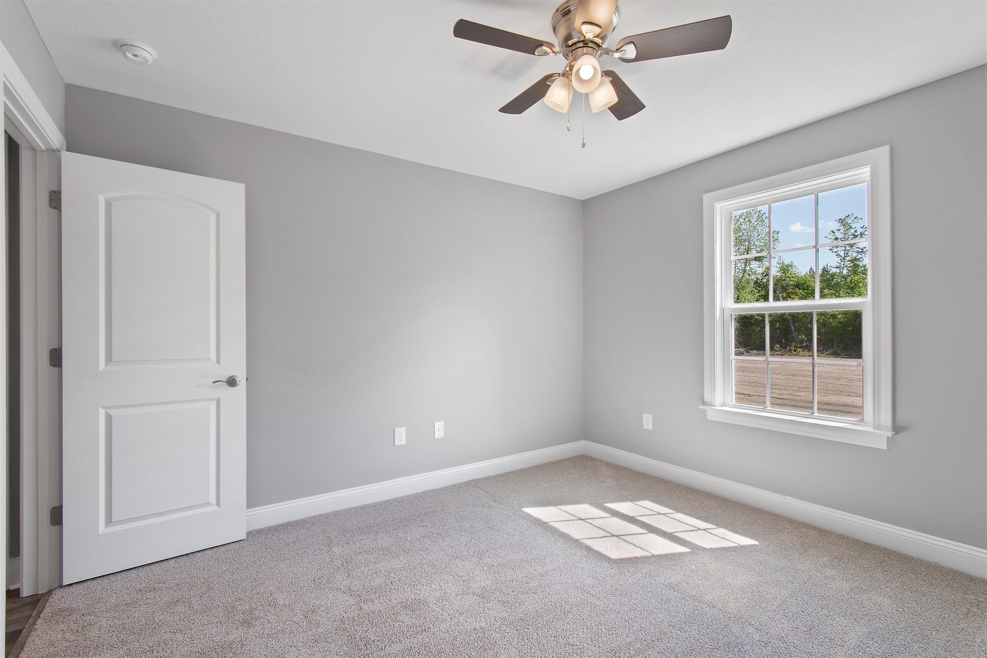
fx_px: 411
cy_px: 329
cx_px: 494
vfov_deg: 77.3
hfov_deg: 100.4
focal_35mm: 15
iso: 100
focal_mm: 10
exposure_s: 1/25
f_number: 4.5
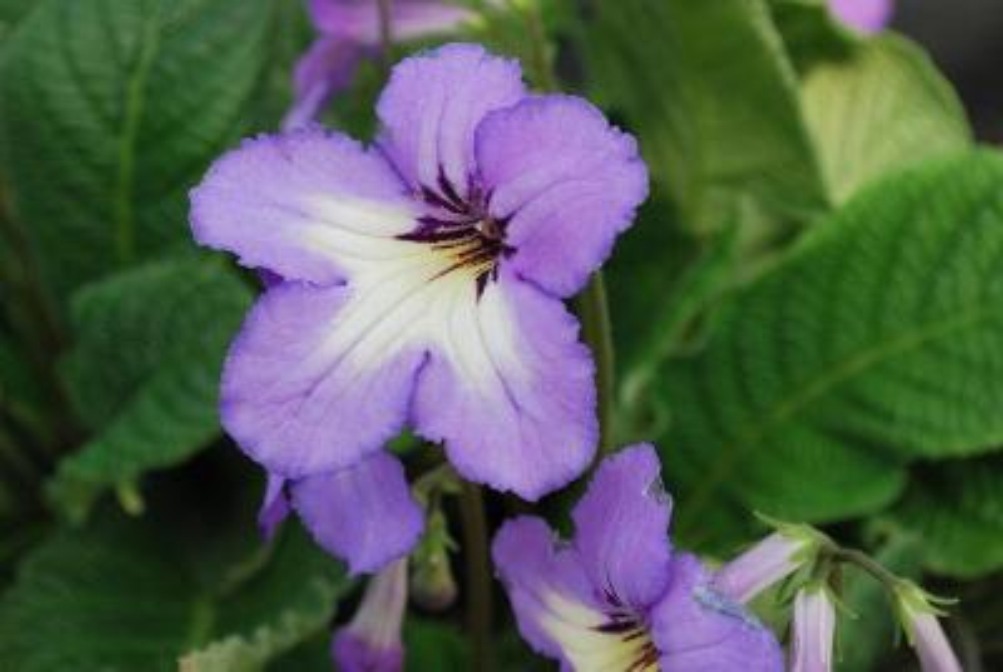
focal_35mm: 63
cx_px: 502
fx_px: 1758
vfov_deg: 21.6
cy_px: 336
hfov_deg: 31.8
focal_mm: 42
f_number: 7.1
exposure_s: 1/60
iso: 200
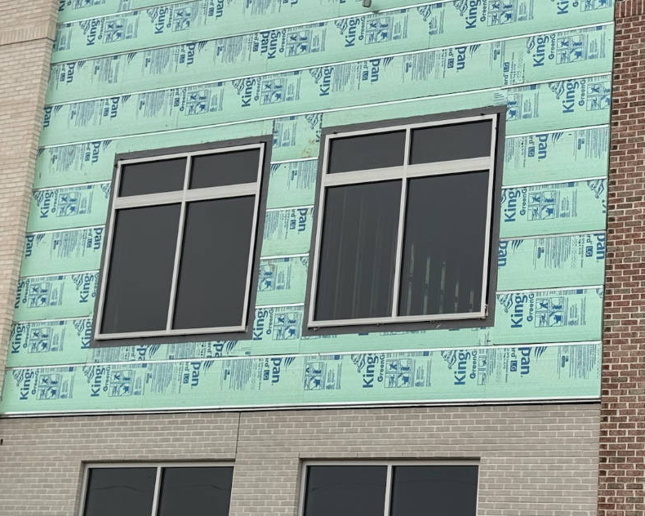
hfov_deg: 21.4
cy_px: 146
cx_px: 406
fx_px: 1699
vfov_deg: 17.2
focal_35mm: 89
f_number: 1.8
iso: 64
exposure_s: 1/621
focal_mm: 6.8
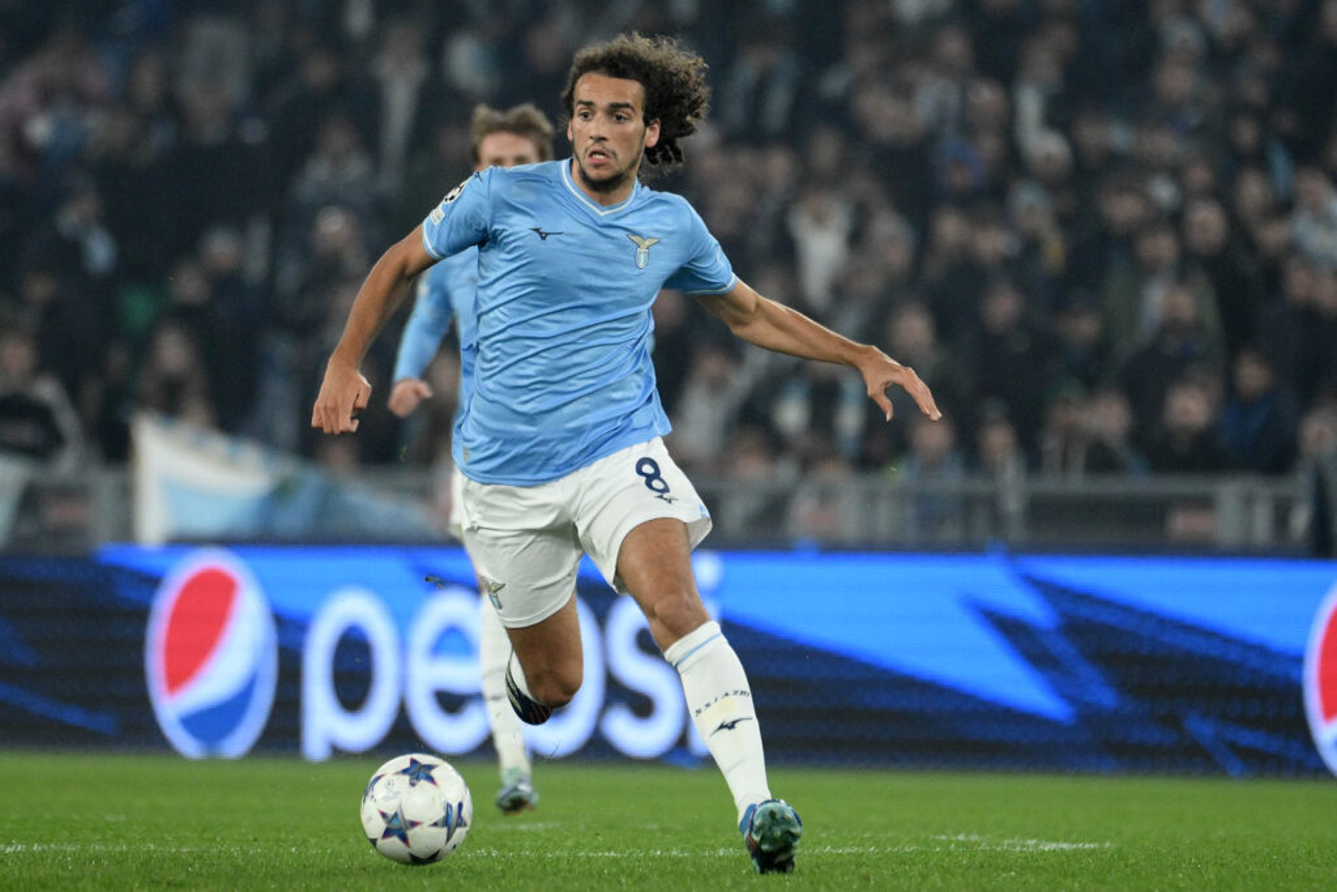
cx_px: 668
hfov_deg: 3.6
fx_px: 21171
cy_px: 446
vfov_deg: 2.4
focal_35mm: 570
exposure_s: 1/1250
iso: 3200
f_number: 4
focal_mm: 380
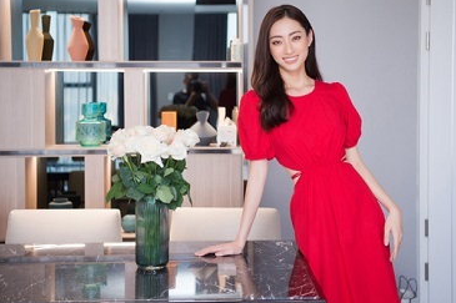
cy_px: 122
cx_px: 256
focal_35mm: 69
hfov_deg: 29.2
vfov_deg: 19.7
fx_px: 874
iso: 1000
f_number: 3.2
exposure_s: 1/125
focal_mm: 56
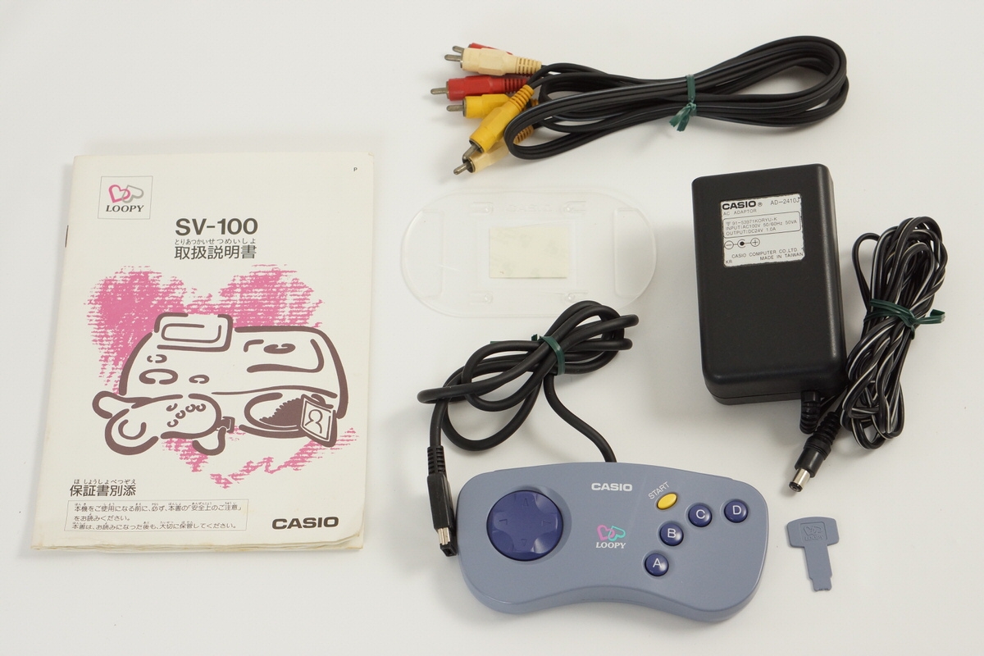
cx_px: 492
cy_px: 328
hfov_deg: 27.0
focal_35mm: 75
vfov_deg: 18.2
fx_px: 2050
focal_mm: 50
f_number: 6.3
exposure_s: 1/80
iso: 640
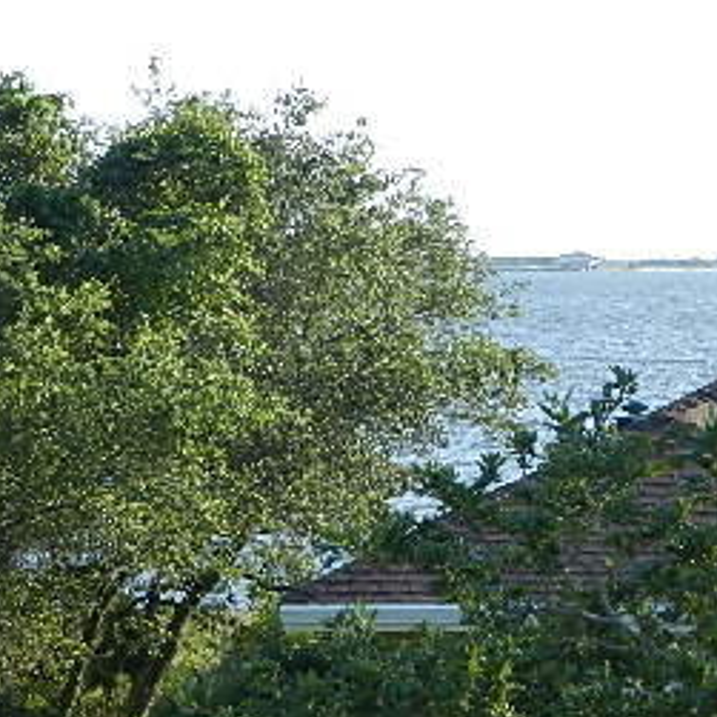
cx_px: 468
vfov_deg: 7.8
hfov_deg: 7.8
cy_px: 271
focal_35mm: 225
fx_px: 5273
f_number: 4.6
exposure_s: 1/400
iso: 160
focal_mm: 17.7
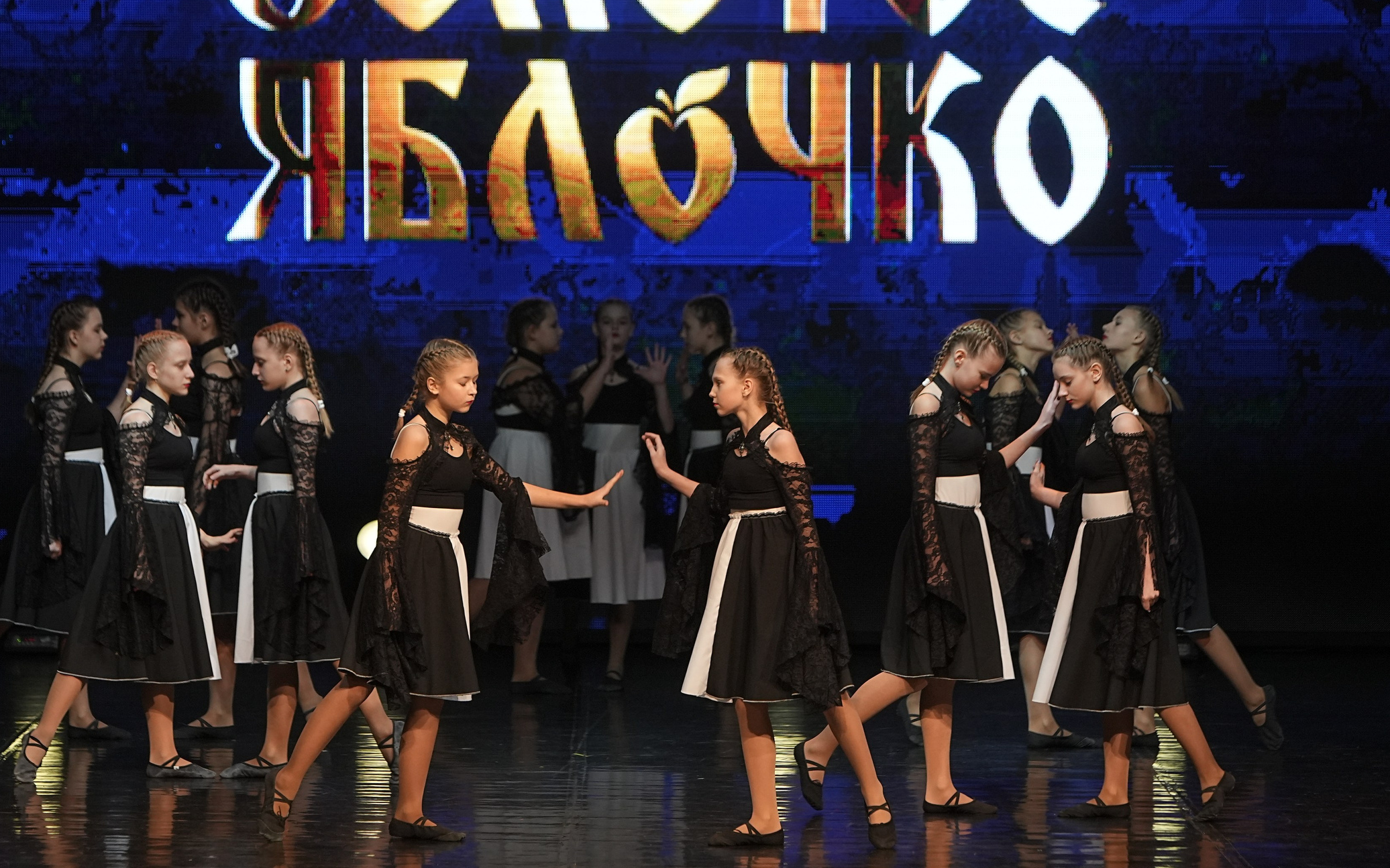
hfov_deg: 12.3
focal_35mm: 170
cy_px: 315
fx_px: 6440
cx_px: 626
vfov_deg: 7.7
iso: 2000
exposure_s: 1/400
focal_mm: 135
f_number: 4
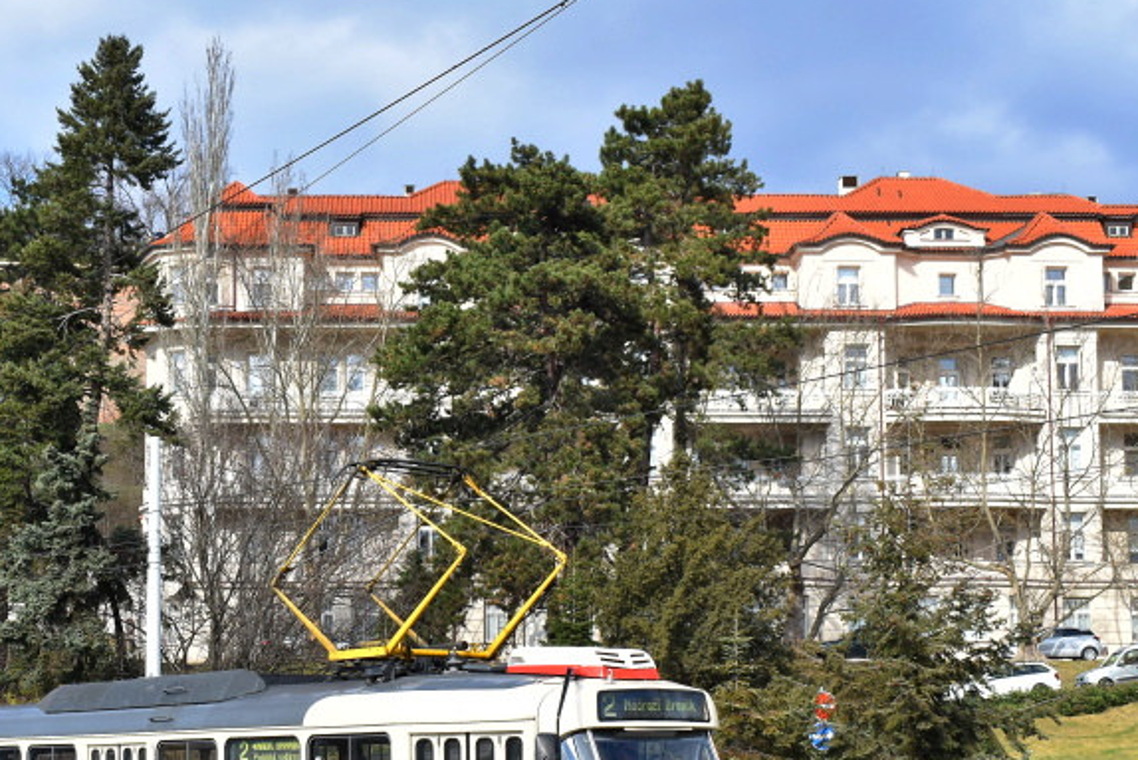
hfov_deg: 29.8
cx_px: 357
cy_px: 618
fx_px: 2115
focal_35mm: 67
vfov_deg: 20.1
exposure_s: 1/800
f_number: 7.1
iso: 320
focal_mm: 25
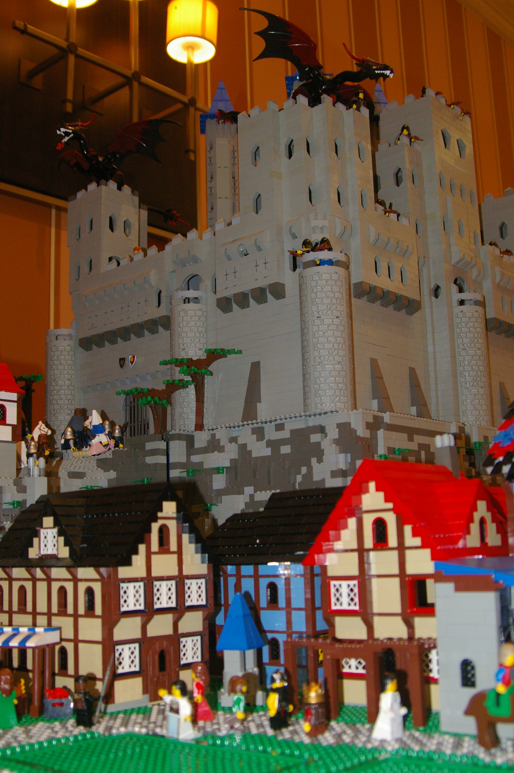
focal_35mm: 42
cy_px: 386
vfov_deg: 46.4
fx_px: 901
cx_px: 257
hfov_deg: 31.8
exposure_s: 1/45
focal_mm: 28
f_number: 5.6
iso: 800
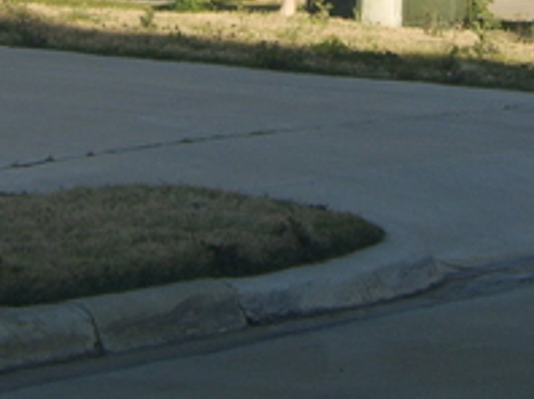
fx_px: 2296
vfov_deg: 9.6
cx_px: 286
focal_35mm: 149
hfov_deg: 13.3
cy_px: -232
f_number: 6.7
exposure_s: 1/136
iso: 71
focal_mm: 11.93
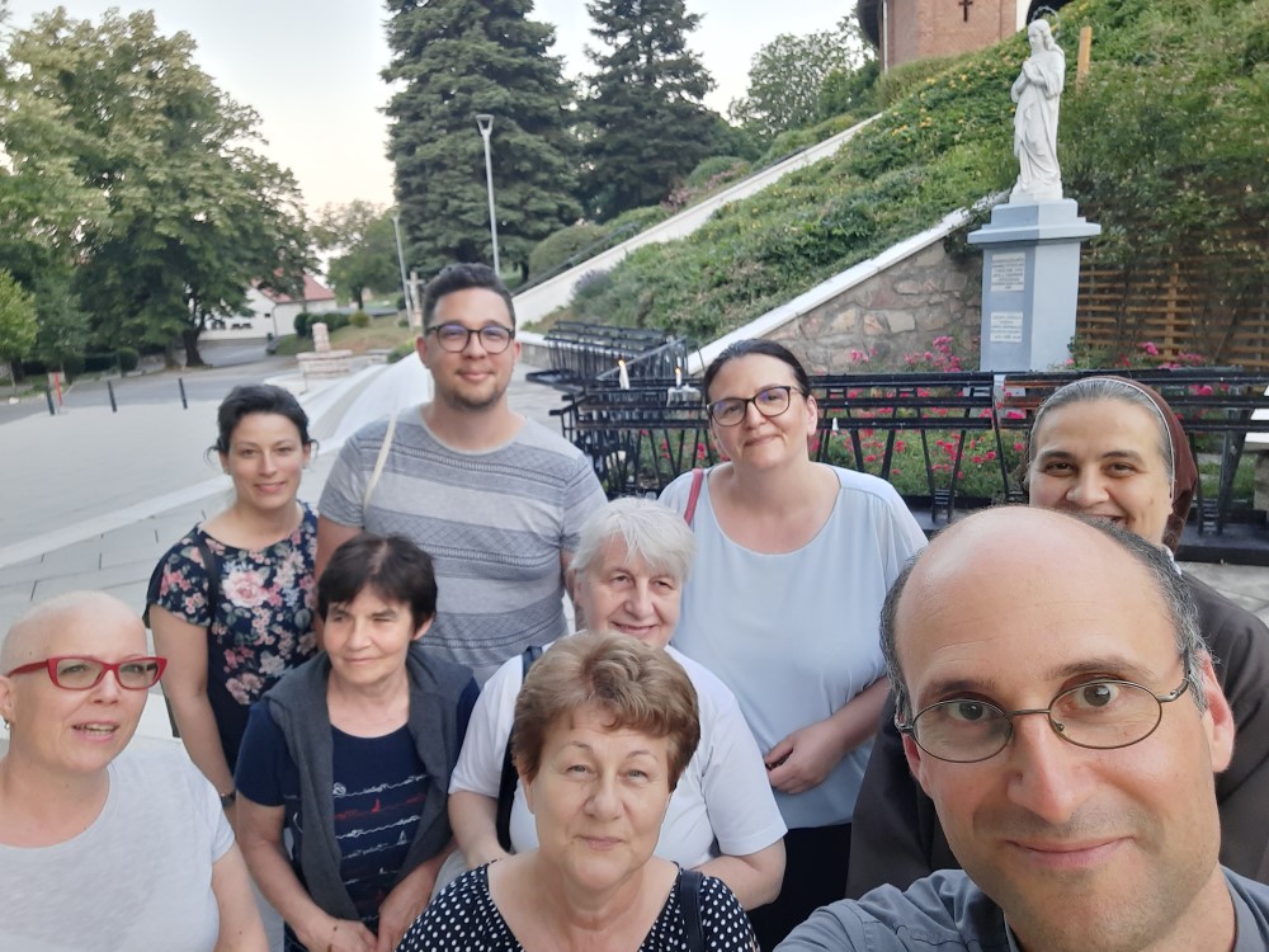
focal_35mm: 25
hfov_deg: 69.4
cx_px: 634
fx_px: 916
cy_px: 476
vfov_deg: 54.9
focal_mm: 3.72
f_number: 2.2
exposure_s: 1/50
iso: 100
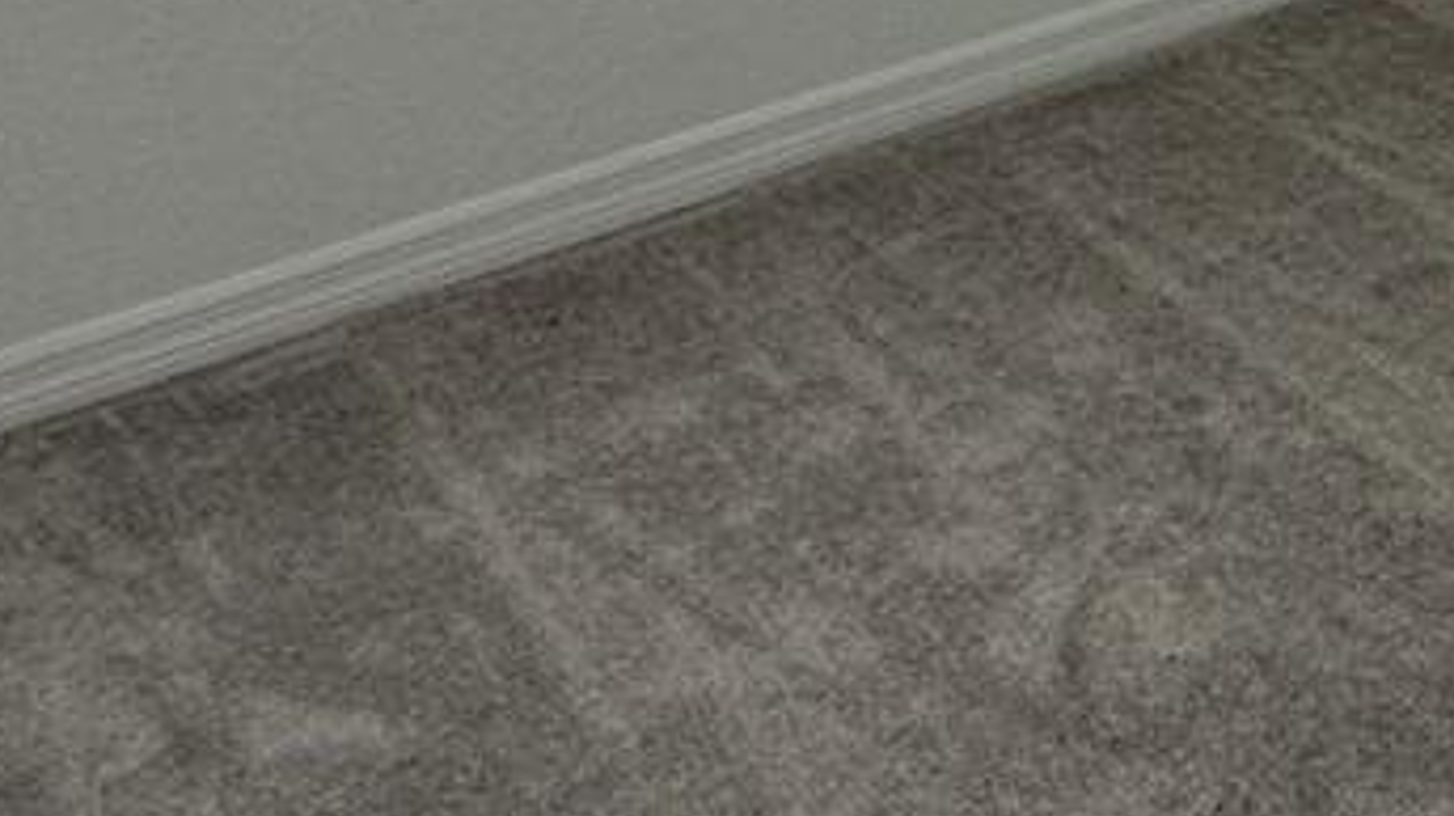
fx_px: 2736
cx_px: 1830
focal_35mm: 71
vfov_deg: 16.3
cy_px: -131
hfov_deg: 26.0
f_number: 2.2
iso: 100
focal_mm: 2.22
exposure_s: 1/120
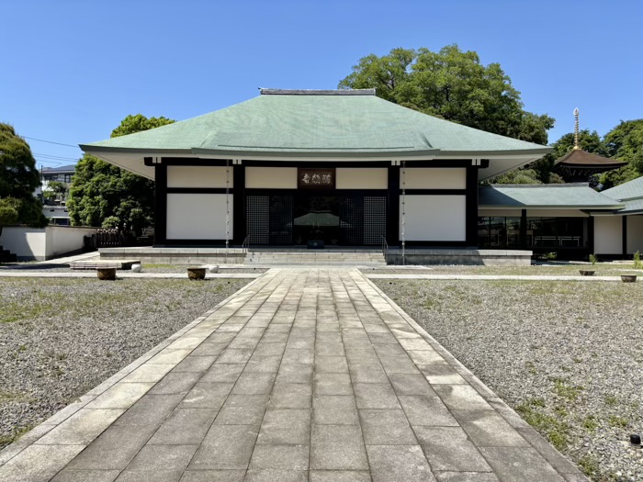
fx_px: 483
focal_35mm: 26
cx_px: 322
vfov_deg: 53.1
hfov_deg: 67.3
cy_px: 241
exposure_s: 1/3788
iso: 50
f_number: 1.6
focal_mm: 5.96
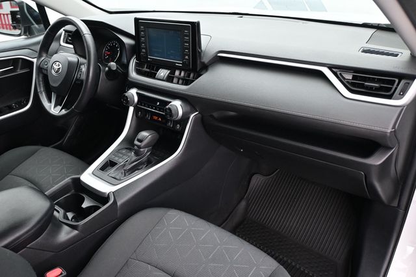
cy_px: 138
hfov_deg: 63.2
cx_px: 208
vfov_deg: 44.6
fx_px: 338
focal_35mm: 29
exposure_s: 1/125
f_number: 3.8
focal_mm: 19.5
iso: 1250
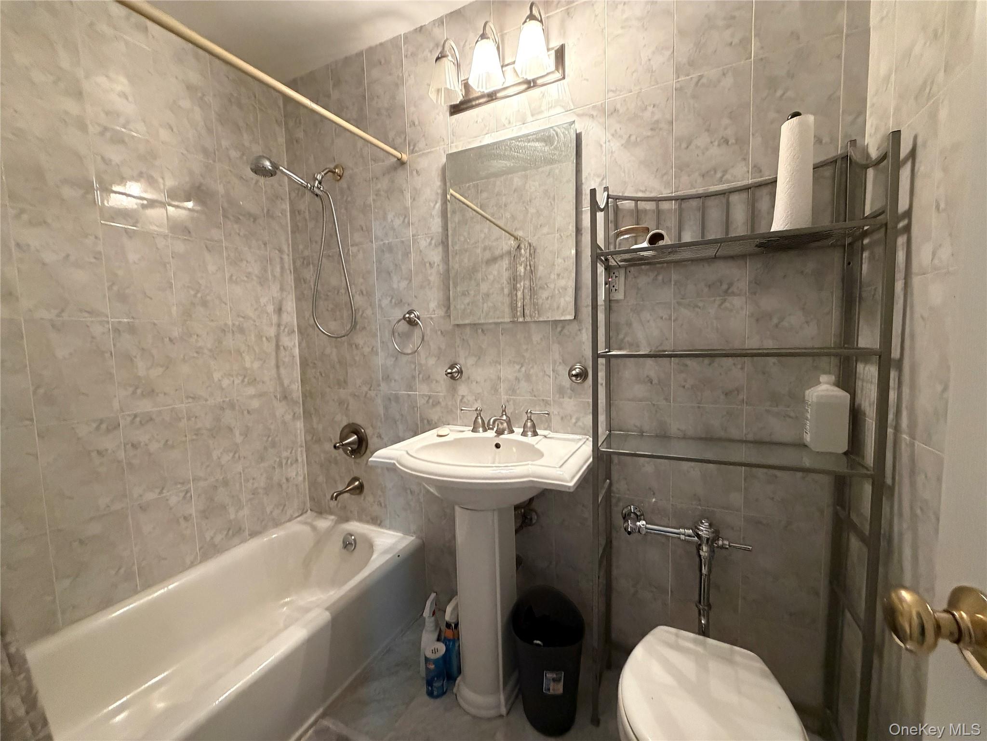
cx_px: 494
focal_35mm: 14
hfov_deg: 102.1
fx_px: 399
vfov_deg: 85.7
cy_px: 370
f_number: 2.2
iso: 640
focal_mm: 2.22
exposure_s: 1/60
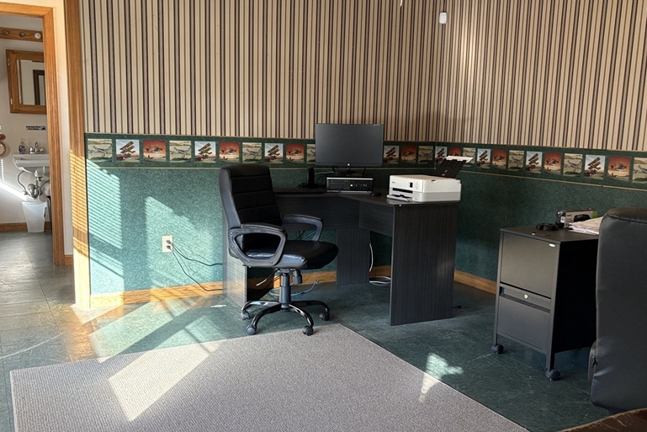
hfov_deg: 53.1
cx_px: 341
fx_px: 647
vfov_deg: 36.8
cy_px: 239
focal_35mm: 36
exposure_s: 1/120
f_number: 1.6
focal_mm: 5.96
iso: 160
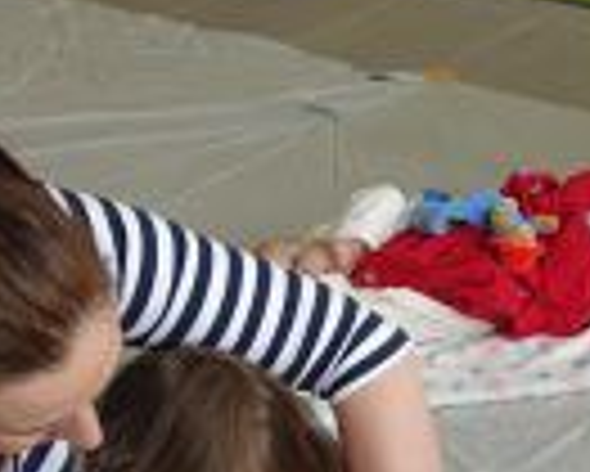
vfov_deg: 11.6
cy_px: 825
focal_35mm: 124
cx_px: 1072
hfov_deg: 13.8
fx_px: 2167
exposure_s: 1/80
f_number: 2.8
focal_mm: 10.07
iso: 125
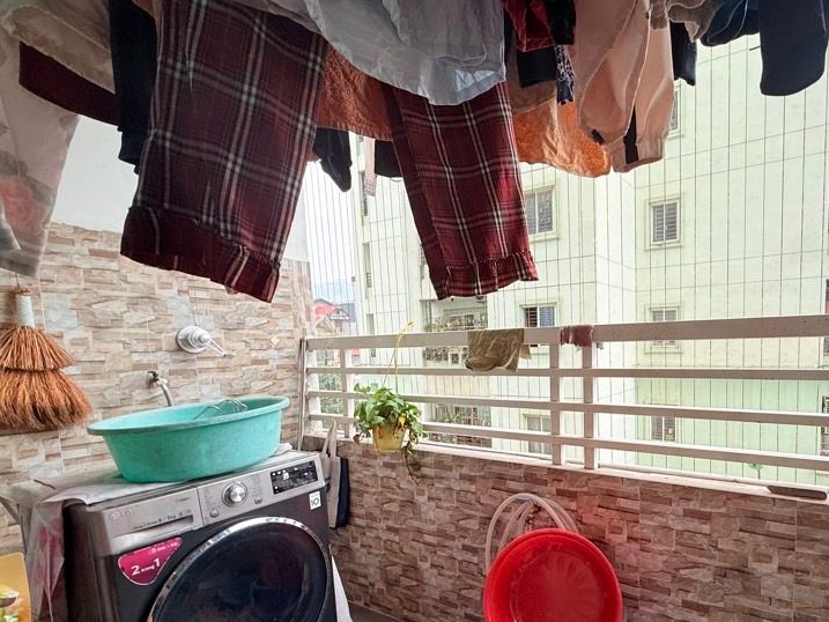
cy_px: 394
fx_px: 479
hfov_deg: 79.6
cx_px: 538
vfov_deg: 64.9
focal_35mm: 20
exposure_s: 1/100
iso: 100
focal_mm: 2.22
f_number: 2.2
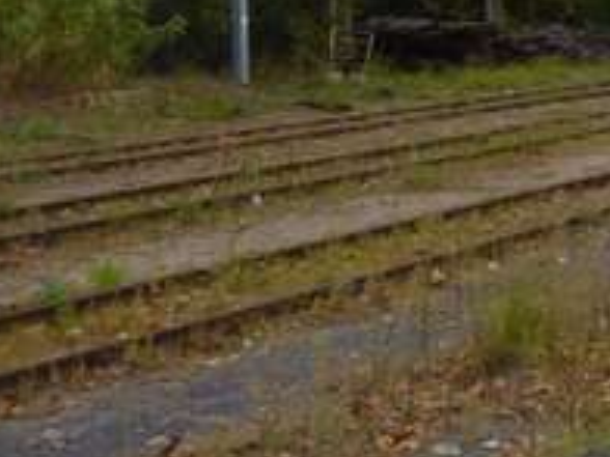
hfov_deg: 17.3
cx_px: 1011
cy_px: -16
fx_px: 1727
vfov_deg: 14.8
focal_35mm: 98
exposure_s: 1/100
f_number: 3.1
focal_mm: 4.5
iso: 100
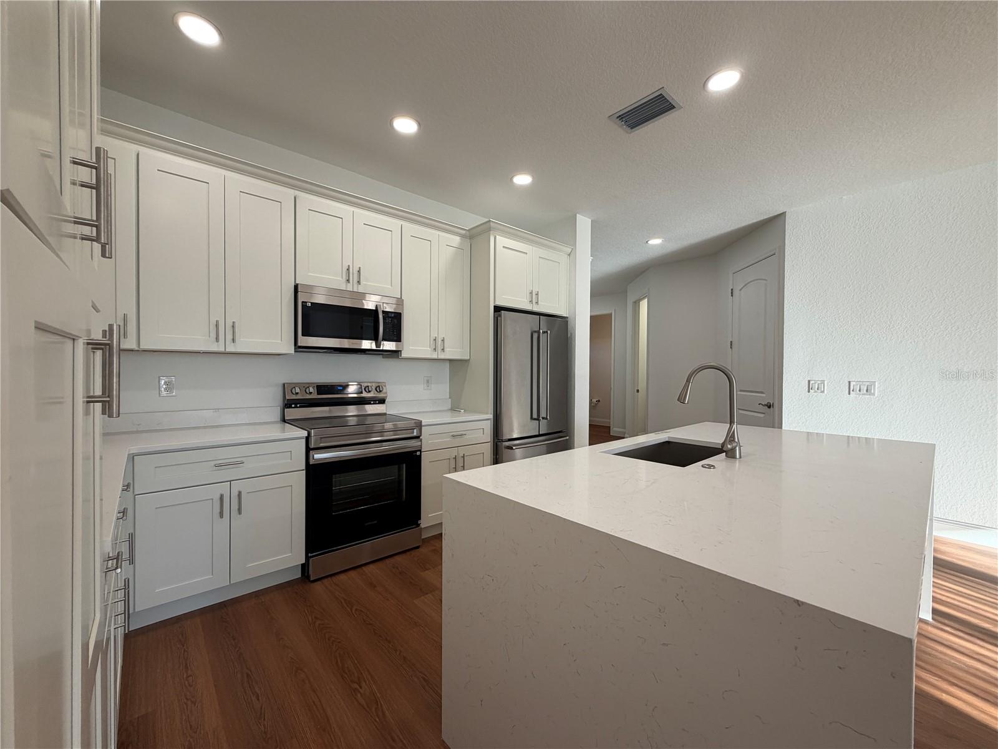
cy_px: 374
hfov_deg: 102.1
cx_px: 499
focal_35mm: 14
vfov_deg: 85.7
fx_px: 404
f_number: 2.2
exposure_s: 1/121
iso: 80
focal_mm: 2.22
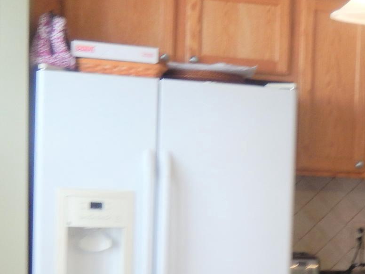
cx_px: 474
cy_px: 254
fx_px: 1002
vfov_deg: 15.4
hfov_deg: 19.1
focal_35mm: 95
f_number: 4
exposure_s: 1/30
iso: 160
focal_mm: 6.5
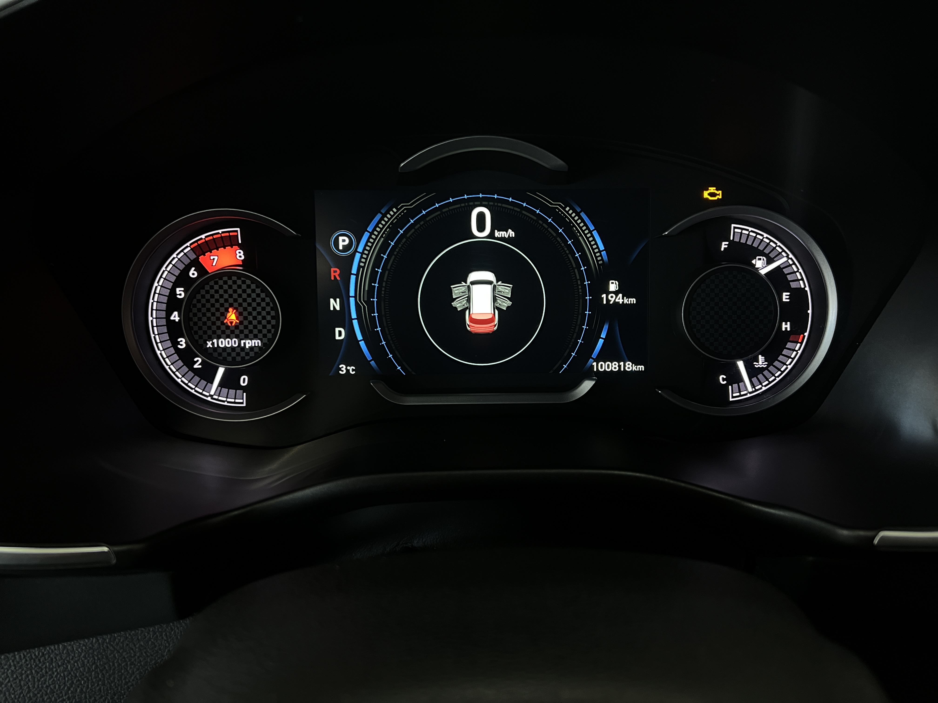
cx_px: 469
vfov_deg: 53.1
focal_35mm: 26
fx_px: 705
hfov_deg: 67.3
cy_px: 352
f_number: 1.5
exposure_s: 1/50
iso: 250
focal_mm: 5.7
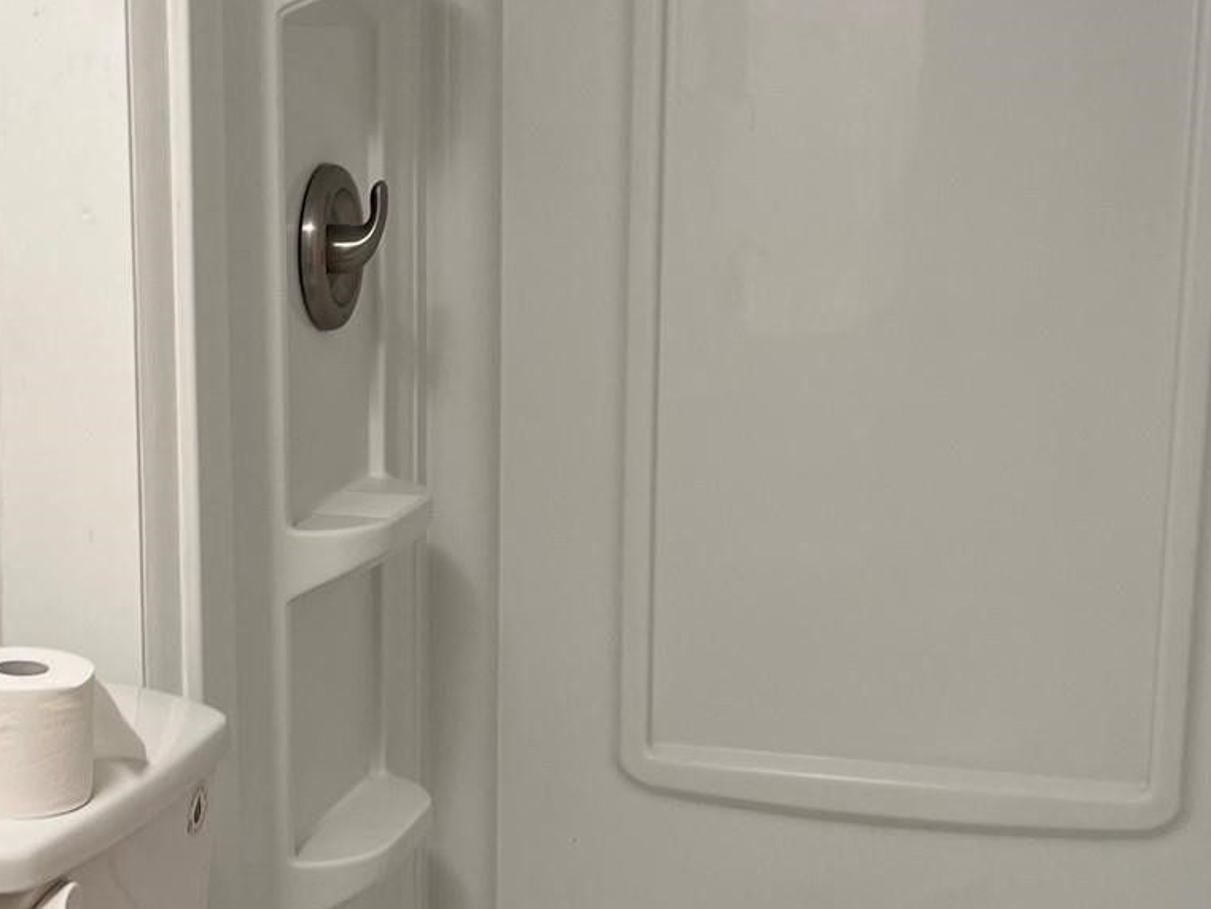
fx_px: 2449
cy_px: 607
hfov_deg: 27.7
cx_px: 516
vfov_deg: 20.9
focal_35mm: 70
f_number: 1.6
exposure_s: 1/60
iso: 64
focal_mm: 5.1
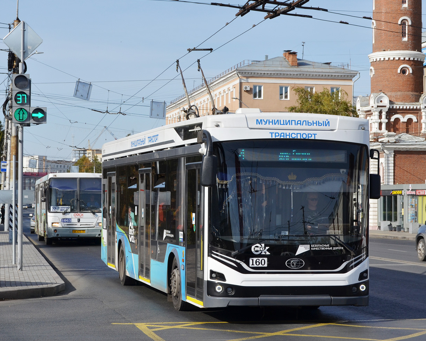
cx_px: 242
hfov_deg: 24.1
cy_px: 170
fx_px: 996
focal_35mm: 79
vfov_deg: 19.4
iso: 200
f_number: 7.1
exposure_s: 1/1000
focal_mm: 46
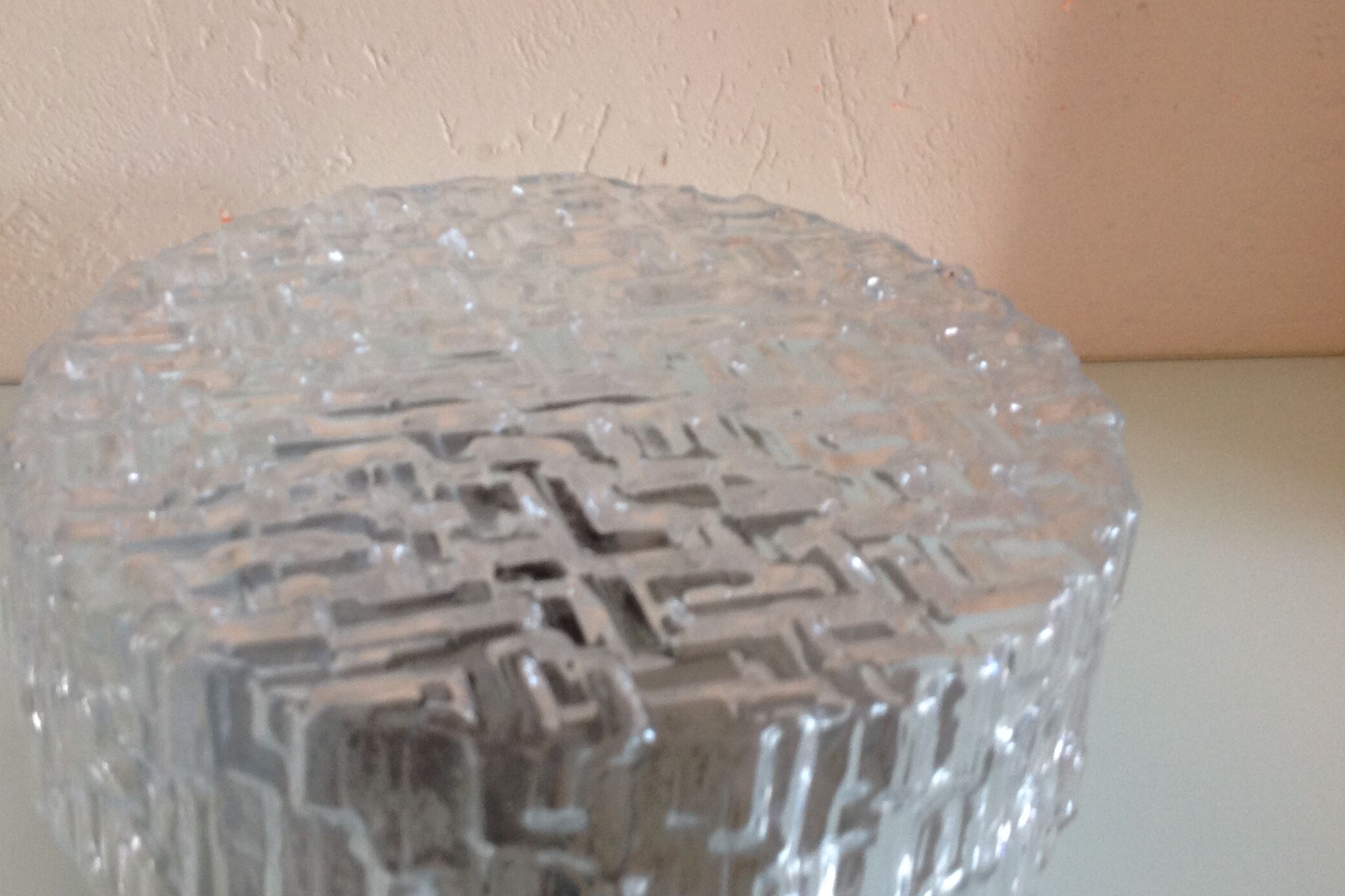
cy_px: 524
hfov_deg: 43.4
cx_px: 536
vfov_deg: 29.8
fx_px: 1681
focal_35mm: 45
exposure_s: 1/15
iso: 100
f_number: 2.4
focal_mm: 4.28
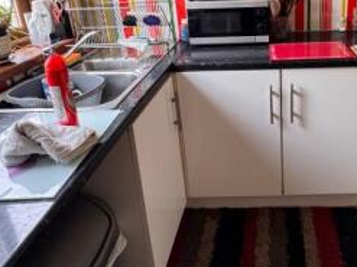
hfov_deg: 53.2
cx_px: 262
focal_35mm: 33
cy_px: 60
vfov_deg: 41.4
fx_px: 340
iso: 160
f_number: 2.2
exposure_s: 1/99
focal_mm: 2.22
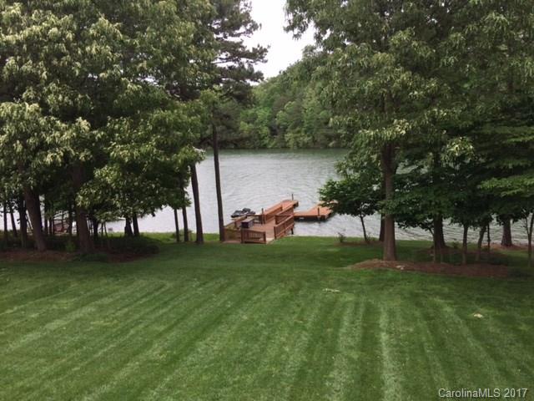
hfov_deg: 61.7
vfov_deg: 48.2
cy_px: 200
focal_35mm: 29
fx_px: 447
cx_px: 267
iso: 32
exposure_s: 1/403
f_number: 2.2
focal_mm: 4.15
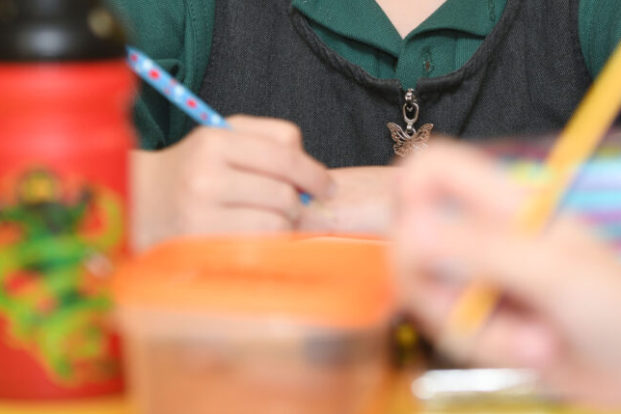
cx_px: 452
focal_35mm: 291
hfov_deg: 7.1
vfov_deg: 4.7
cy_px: -47
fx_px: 5018
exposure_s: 1/320
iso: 400
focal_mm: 122
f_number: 2.8
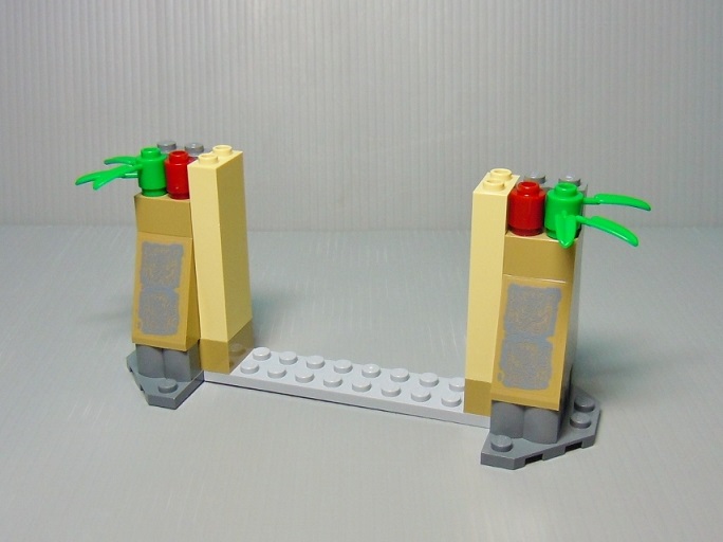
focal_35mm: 30
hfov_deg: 60.0
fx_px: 626
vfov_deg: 46.7
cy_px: 271
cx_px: 362
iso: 200
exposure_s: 1/30
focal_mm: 5.4
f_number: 3.5
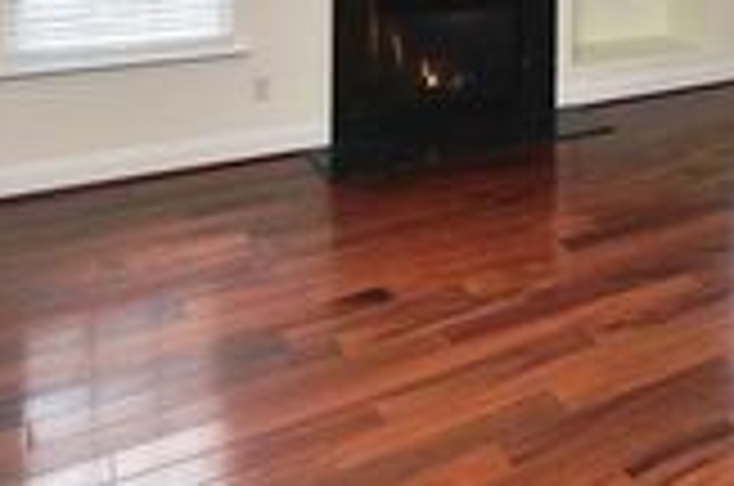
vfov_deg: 27.0
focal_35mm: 43
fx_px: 875
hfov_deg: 41.5
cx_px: 675
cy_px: -117
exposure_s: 1/200
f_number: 6.3
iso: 1600
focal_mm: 14
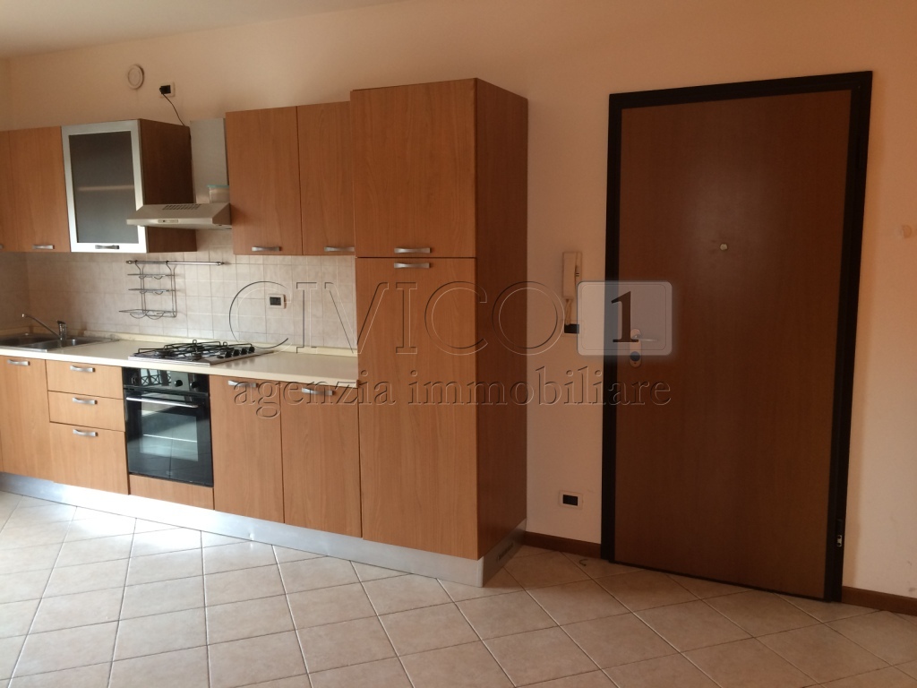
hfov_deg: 61.7
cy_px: 344
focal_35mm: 29
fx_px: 768
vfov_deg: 48.2
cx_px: 458
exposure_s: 1/33
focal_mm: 4.15
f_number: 2.2
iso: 100
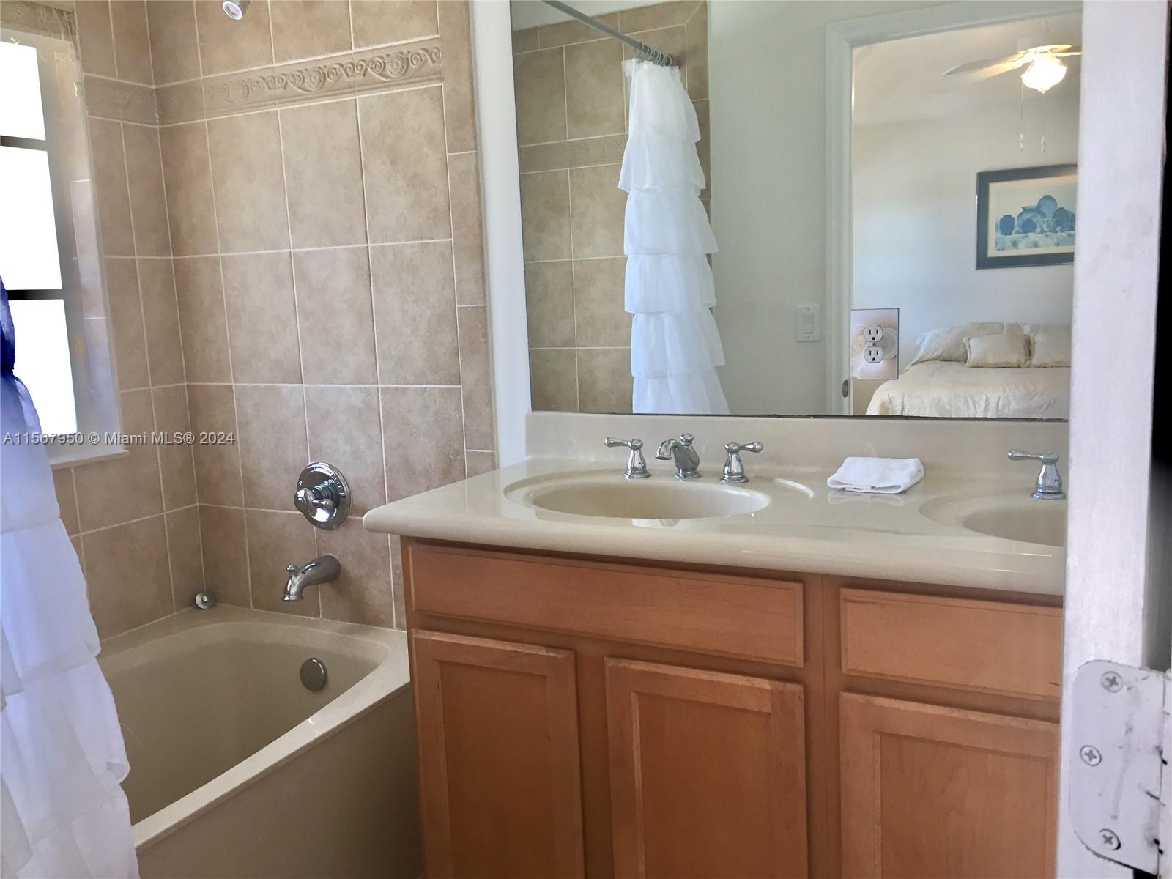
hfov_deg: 61.7
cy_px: 440
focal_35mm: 29
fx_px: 982
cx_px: 586
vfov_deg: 48.2
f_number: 2.2
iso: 40
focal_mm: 4.15
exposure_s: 1/30
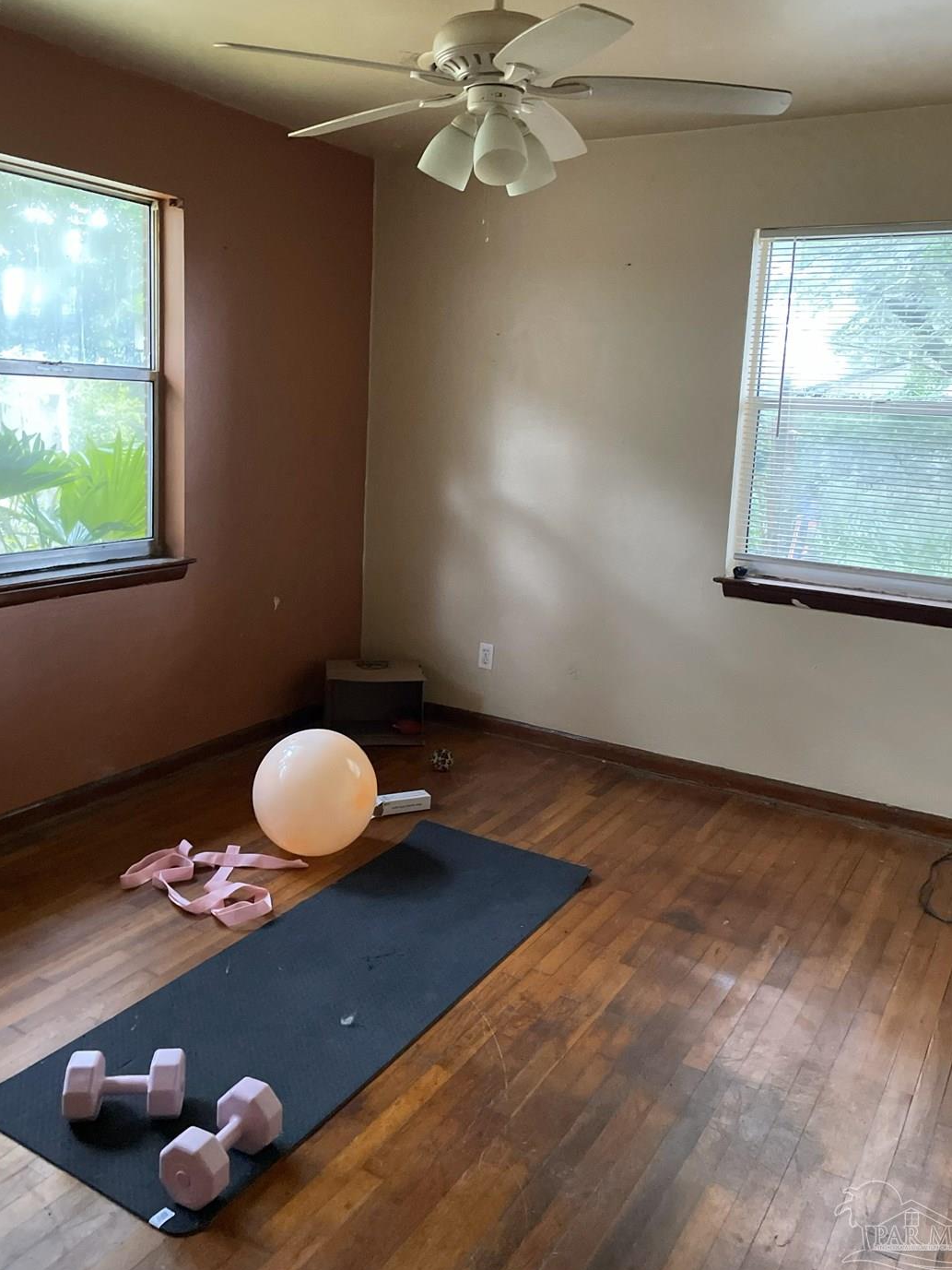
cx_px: 469
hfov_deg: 48.2
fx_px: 1063
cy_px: 573
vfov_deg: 61.5
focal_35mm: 29
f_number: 1.6
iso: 500
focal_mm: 4.2
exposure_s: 1/50
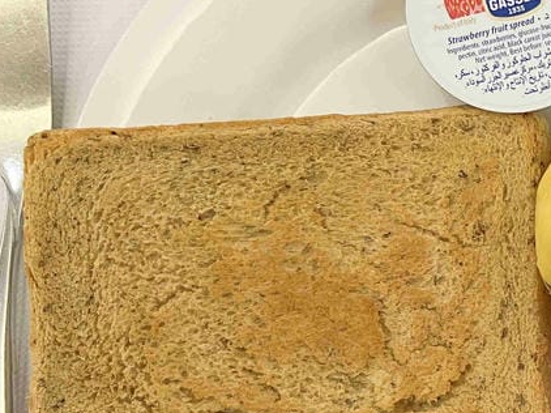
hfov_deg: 23.6
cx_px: 693
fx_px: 1177
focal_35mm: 74
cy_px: 222
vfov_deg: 19.9
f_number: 1.5
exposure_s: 1/60
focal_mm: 5.7
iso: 250
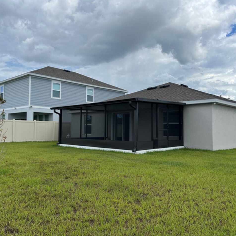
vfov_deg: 52.5
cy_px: 117
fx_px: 239
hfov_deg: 52.5
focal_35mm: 31
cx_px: 107
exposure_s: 1/3215
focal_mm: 5.1
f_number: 1.6
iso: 50
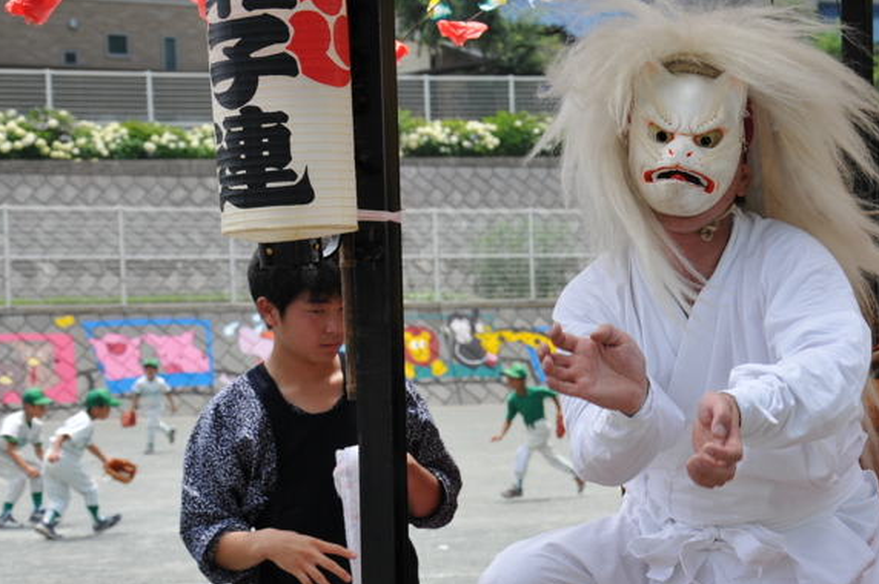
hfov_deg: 16.8
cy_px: 387
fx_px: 2948
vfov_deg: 11.3
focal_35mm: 121
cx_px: 738
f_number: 6.3
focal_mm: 45
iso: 200
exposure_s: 1/640
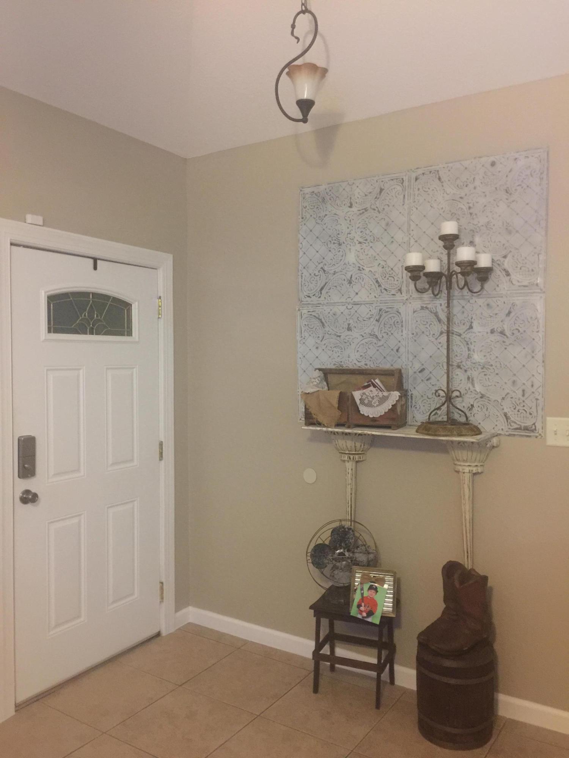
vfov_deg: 61.7
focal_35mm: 29
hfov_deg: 48.2
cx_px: 284
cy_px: 379
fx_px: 636
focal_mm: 4.15
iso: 125
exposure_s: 1/4
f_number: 2.2
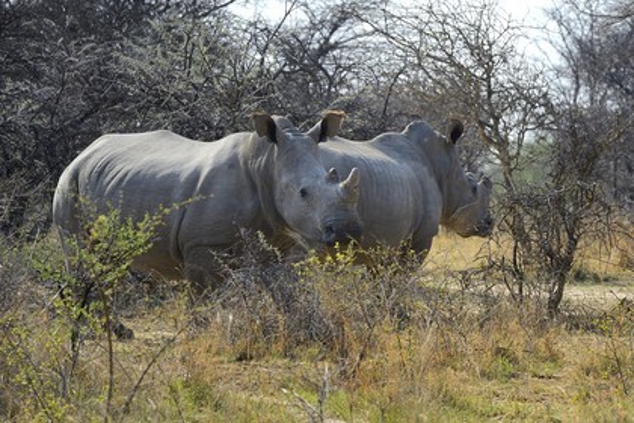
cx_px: 317
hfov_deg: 7.4
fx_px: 4931
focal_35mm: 280
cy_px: 212
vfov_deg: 4.9
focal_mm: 280
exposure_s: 1/500
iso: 400
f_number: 11
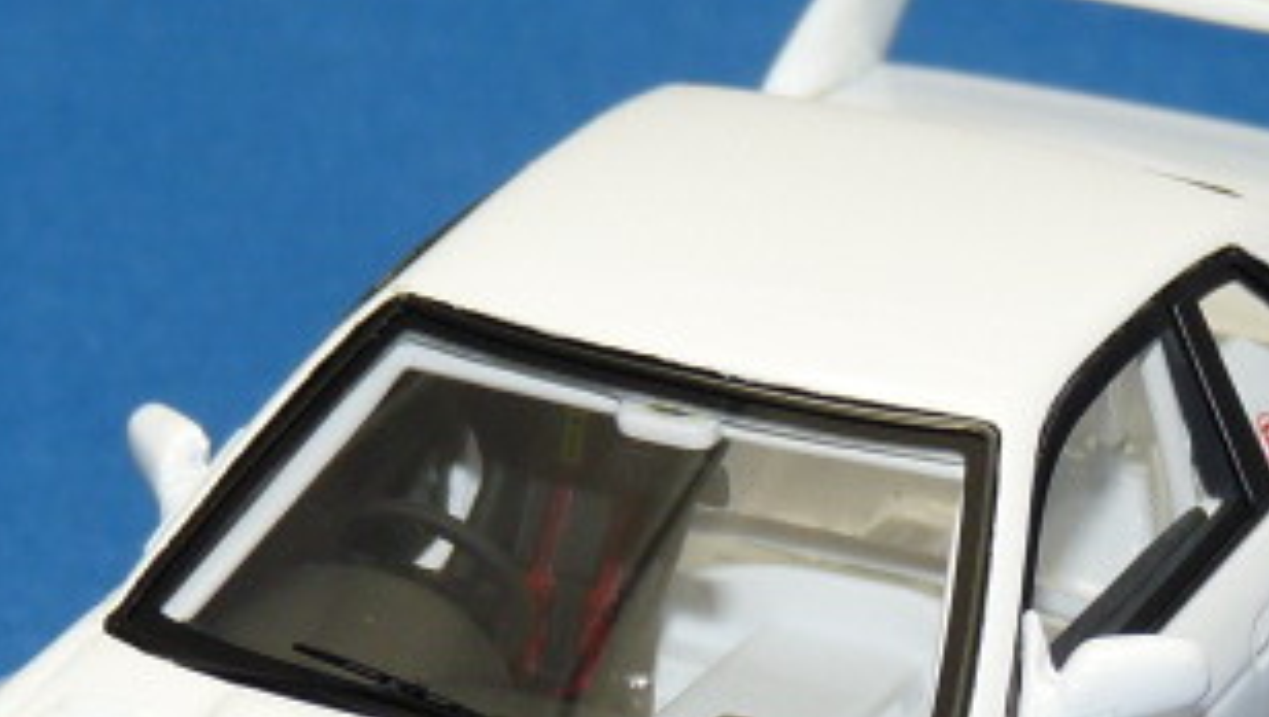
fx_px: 9061
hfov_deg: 8.0
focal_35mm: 269
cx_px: 688
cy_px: 754
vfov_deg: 4.5
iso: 100
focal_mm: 11.9
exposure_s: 1/40
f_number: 3.4
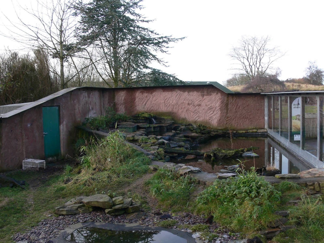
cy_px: 122
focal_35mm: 35
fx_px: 328
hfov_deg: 52.6
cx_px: 162
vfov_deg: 40.7
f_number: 4
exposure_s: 1/80
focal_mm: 7.4
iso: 80
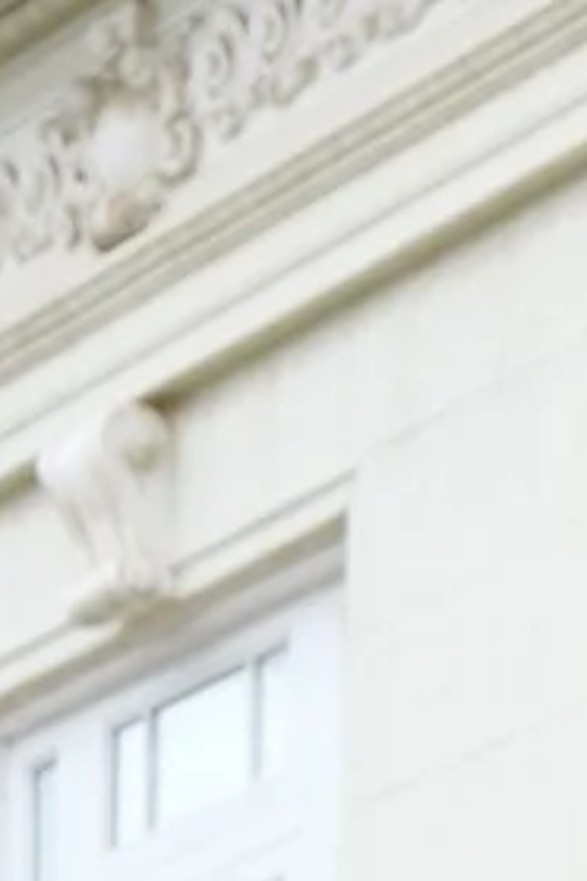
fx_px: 8511
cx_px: 1499
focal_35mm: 348
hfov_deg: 3.9
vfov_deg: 5.6
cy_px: 2507
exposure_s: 1/125
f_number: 5.6
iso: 100
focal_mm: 60
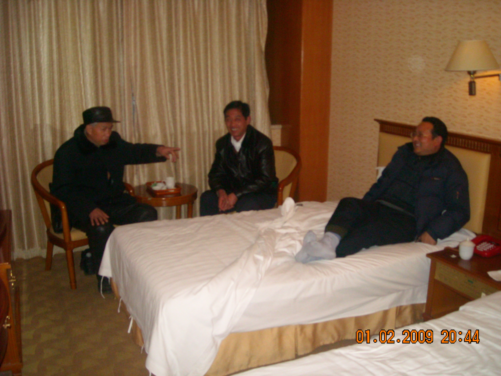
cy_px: 188
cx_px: 250
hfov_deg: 52.6
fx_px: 507
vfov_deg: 40.7
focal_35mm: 35
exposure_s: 1/60
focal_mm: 5.7
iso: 400
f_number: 2.8
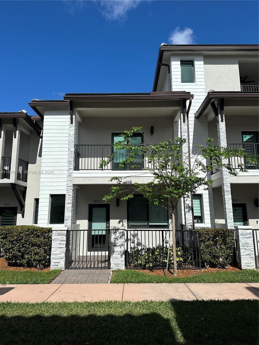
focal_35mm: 24
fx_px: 239
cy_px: 172
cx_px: 130
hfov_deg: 56.8
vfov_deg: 71.6
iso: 80
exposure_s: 1/8197
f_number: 1.78
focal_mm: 6.86
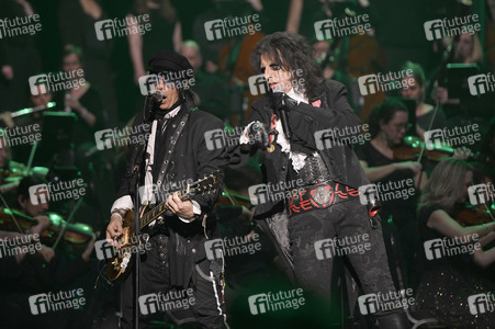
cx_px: 248
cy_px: 164
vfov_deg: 6.9
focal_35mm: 200
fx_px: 2748
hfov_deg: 10.3
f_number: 4
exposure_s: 1/640
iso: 1600
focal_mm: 200
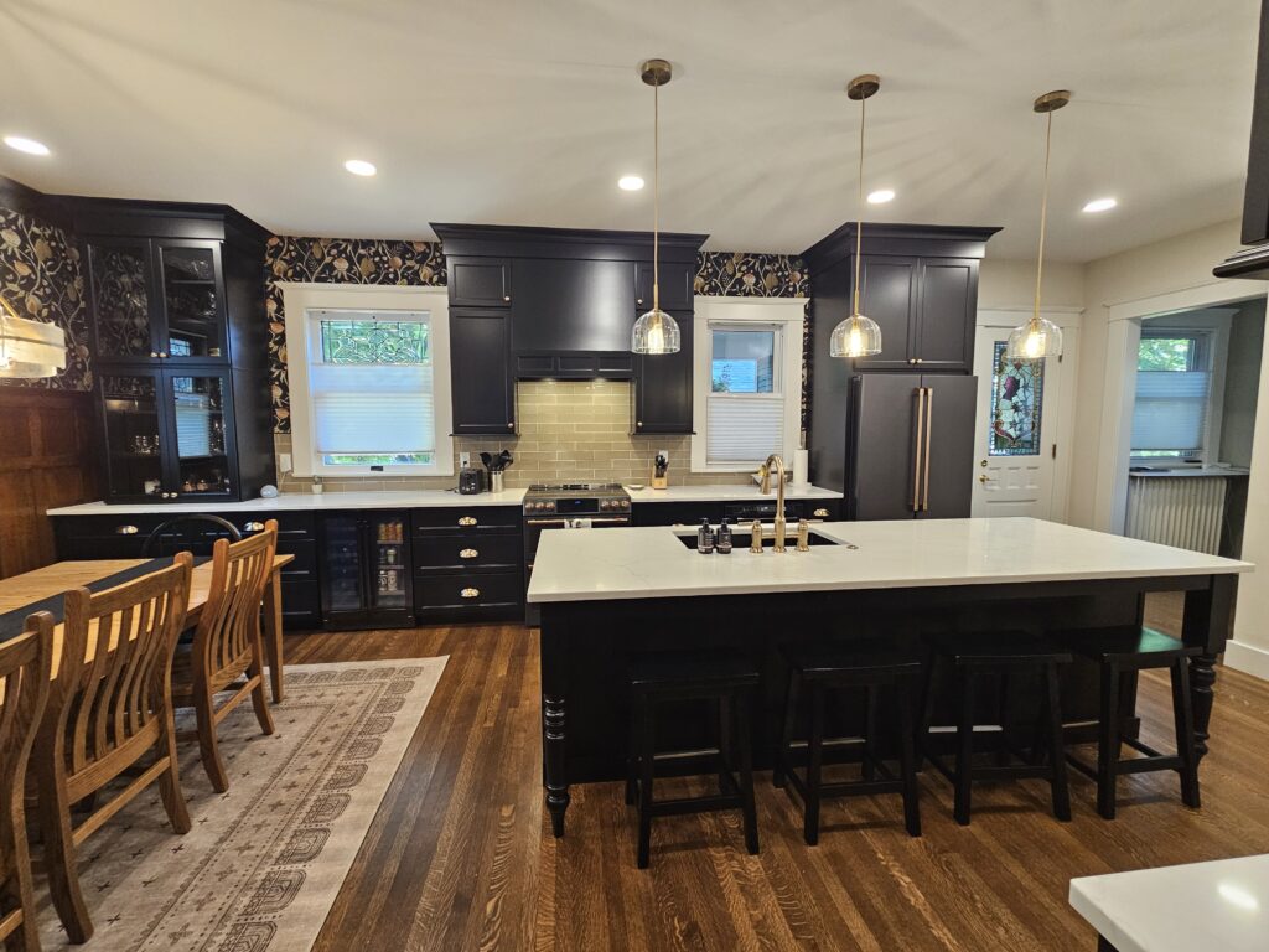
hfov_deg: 106.2
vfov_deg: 89.9
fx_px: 477
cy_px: 476
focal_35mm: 13
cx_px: 634
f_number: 2.2
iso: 250
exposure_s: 1/60
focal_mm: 2.2
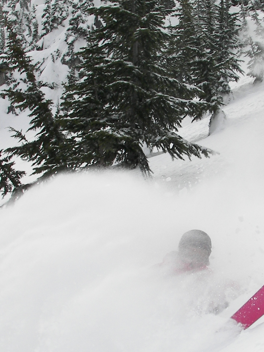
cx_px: 171
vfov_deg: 19.1
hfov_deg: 14.4
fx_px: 1047
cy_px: 190
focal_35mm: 103
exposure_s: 1/500
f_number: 5
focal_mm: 8.3
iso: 64
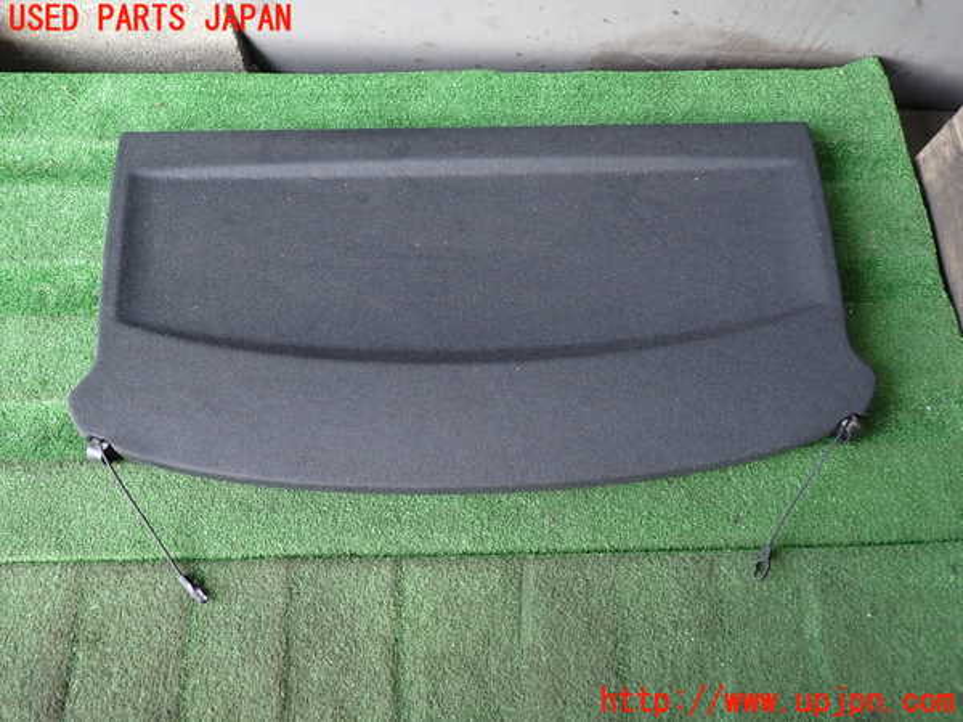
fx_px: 695
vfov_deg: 54.9
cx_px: 482
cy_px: 361
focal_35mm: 25
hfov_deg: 69.4
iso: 125
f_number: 2
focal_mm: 4.5
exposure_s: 1/60
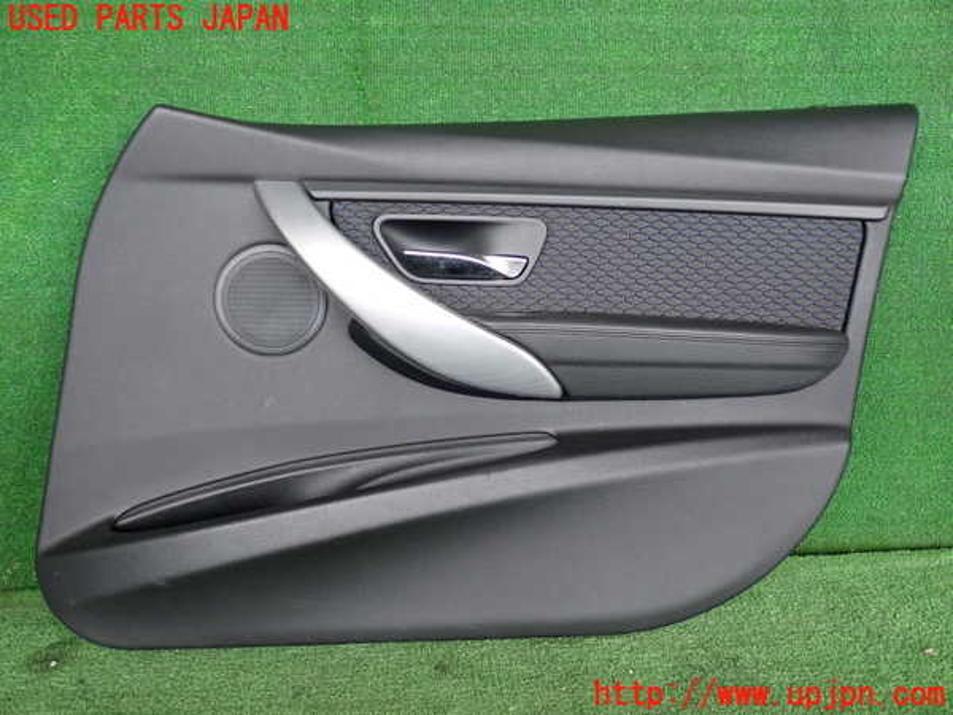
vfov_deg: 44.2
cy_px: 358
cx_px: 476
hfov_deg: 56.8
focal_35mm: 32
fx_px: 881
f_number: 2.4
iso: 100
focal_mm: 5.79
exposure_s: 1/60
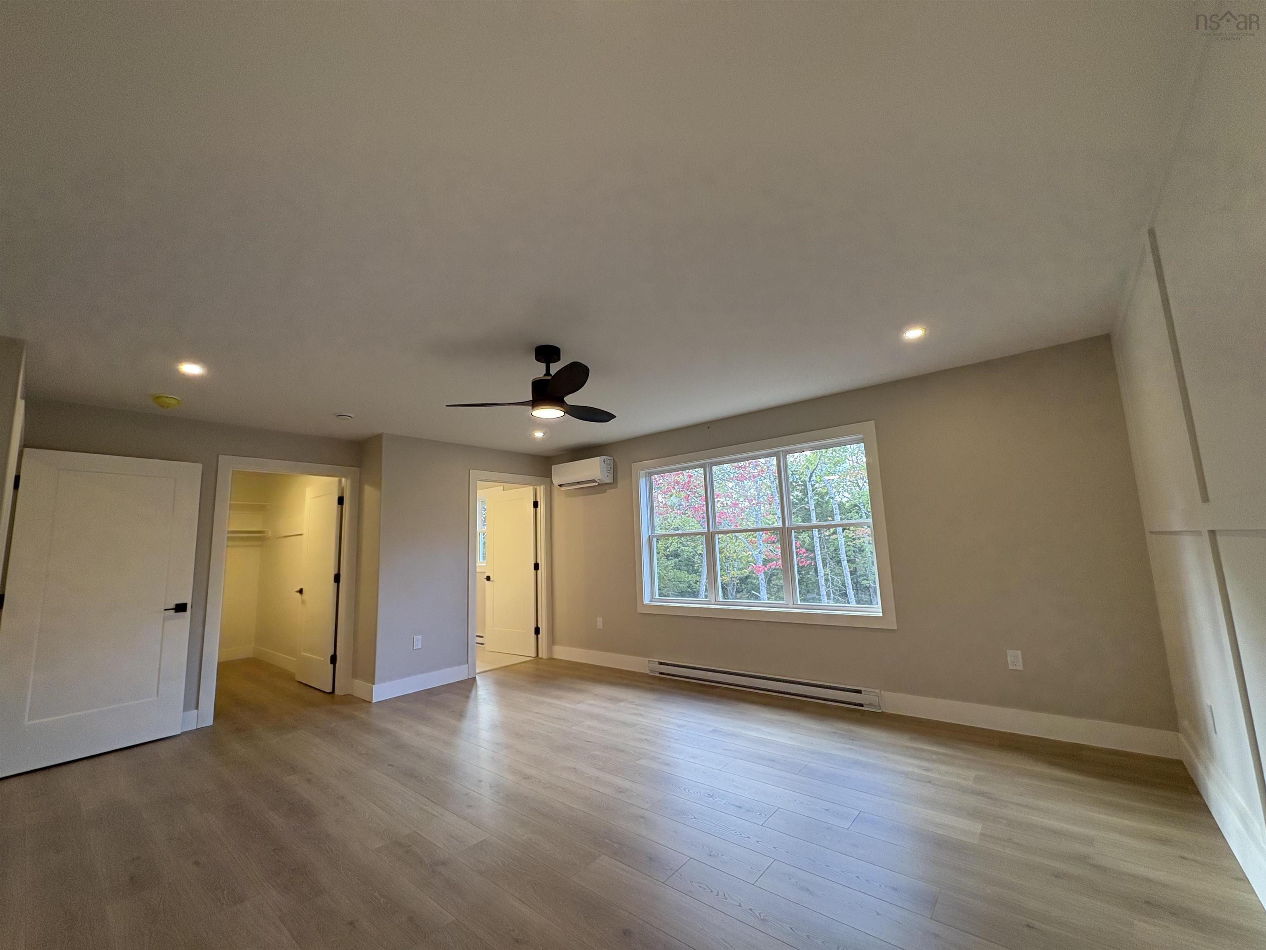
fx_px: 512
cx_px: 633
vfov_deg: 85.7
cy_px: 475
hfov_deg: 102.1
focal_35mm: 14
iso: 100
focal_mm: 2.22
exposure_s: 1/122
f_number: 2.2
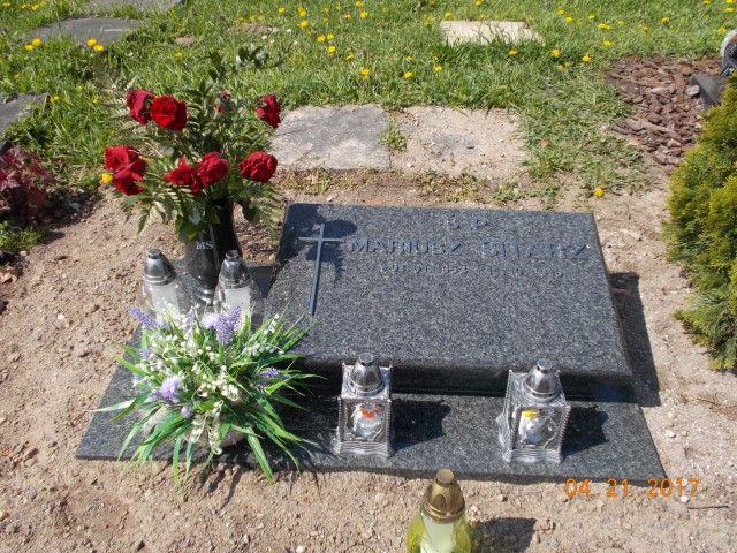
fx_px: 724
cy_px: 276
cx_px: 368
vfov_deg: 41.8
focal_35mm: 34
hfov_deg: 54.0
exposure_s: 1/640
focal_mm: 6
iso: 80
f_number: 3.6
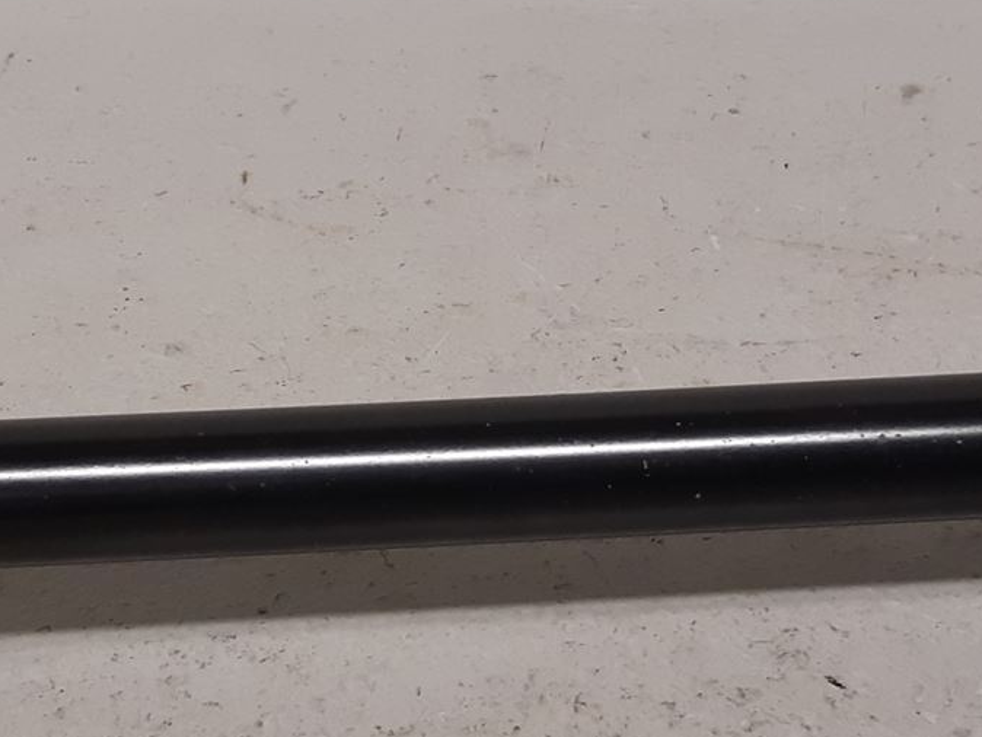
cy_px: 561
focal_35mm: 79
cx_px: 557
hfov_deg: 24.7
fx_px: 2242
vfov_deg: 18.5
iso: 125
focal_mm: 3.93
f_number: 1.7
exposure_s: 1/50
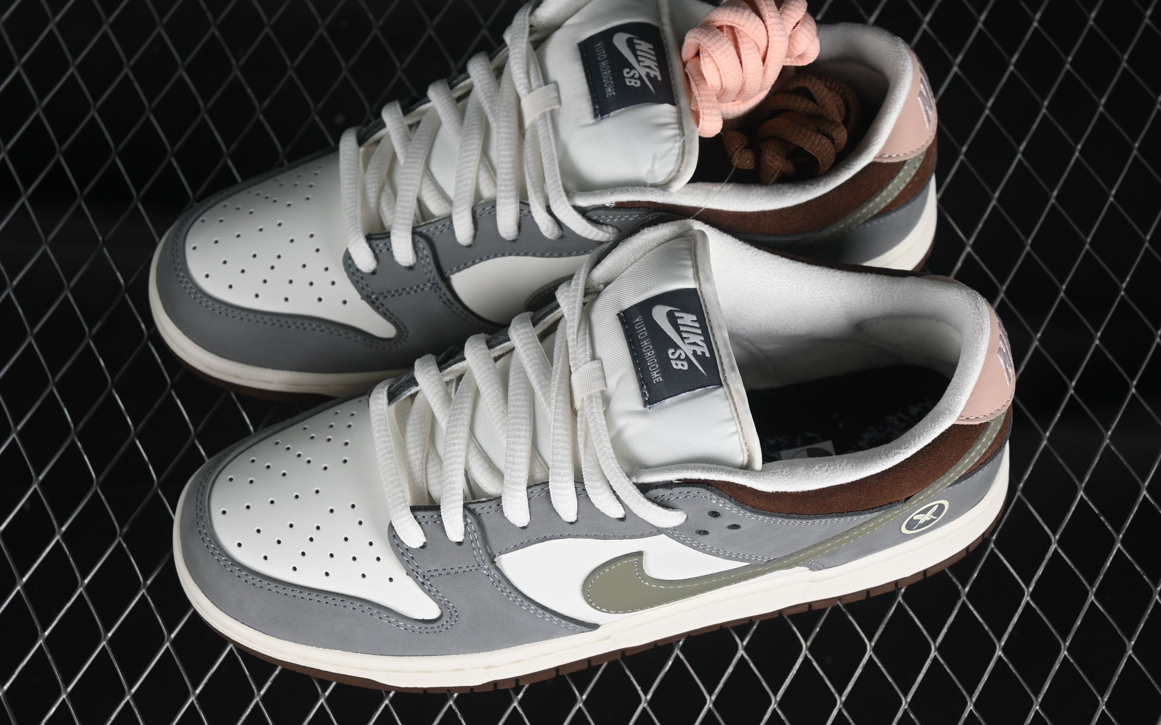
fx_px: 2436
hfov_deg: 26.8
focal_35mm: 77
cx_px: 578
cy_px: 336
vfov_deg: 16.9
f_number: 7.1
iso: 160
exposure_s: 1/80
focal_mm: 50
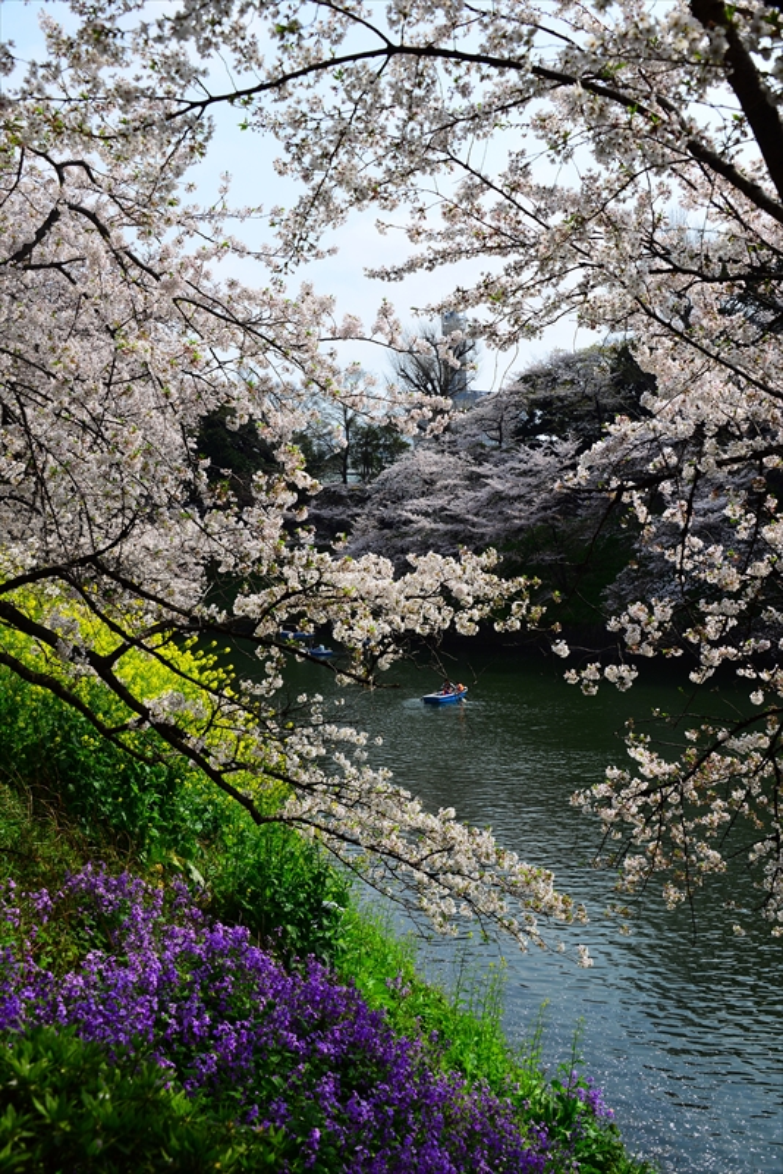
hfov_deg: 36.9
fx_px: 1173
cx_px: 392
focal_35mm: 36
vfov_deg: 53.1
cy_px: 587
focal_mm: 36
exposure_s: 1/400
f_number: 10
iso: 200
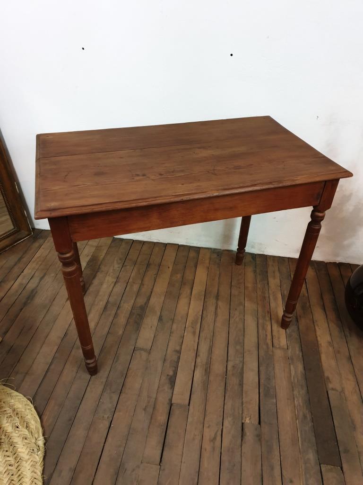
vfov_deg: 67.3
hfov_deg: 53.1
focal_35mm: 26
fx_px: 364
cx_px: 182
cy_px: 242
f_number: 1.5
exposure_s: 1/50
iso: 400
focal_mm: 4.3
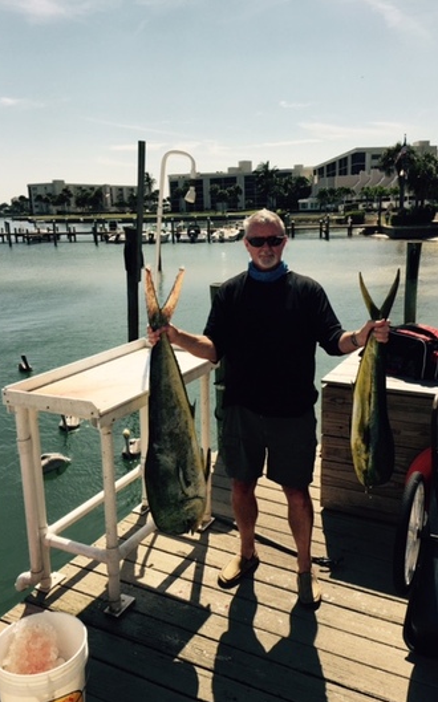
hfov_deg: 40.5
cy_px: 351
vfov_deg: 61.3
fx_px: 593
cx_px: 247
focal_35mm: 31
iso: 32
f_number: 2.2
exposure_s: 1/3300
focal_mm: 4.15
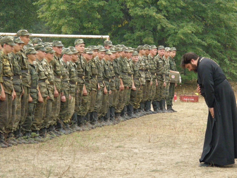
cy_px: 89
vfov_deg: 9.4
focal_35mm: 158
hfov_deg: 12.5
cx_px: 118
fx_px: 1082
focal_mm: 28.03
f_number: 4.3
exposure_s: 1/640
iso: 400
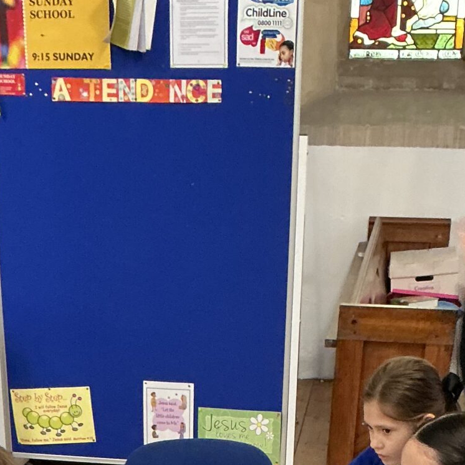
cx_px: 183
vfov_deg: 17.2
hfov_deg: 19.7
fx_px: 1337
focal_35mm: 88
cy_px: 752
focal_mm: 3
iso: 250
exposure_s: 1/40
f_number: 1.8
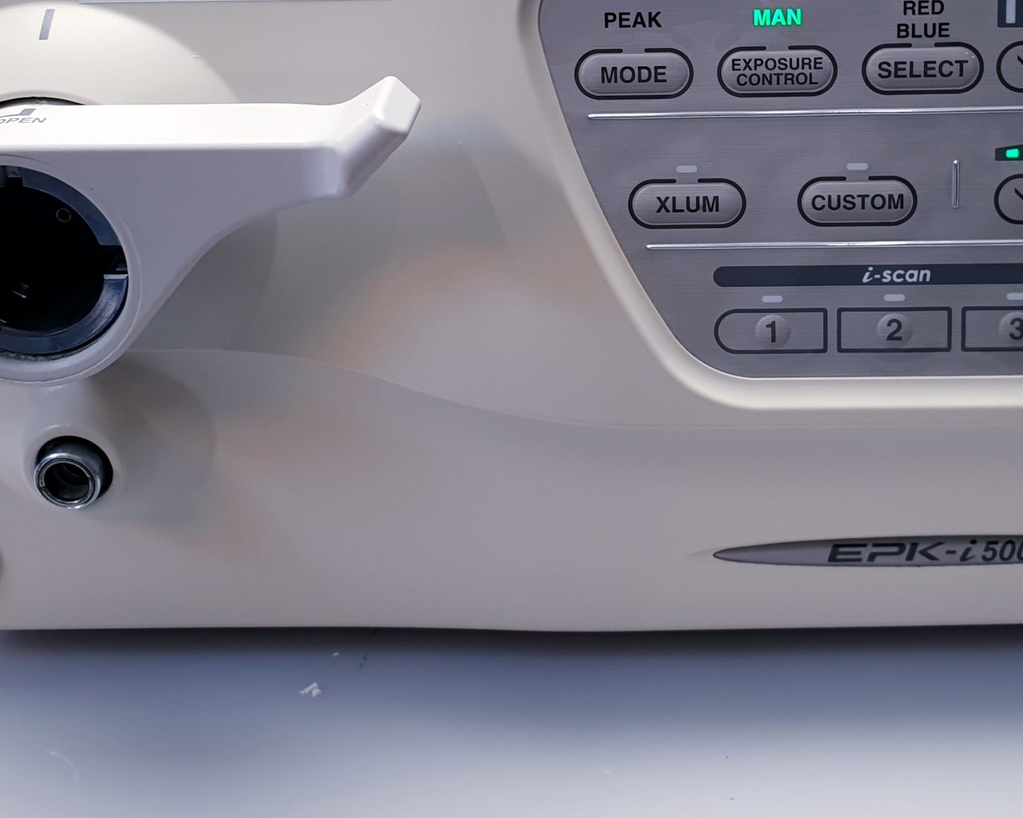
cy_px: 128
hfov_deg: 39.4
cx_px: 605
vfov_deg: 31.0
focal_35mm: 47
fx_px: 1423
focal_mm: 4.3
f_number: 2.4
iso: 64
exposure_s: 1/50
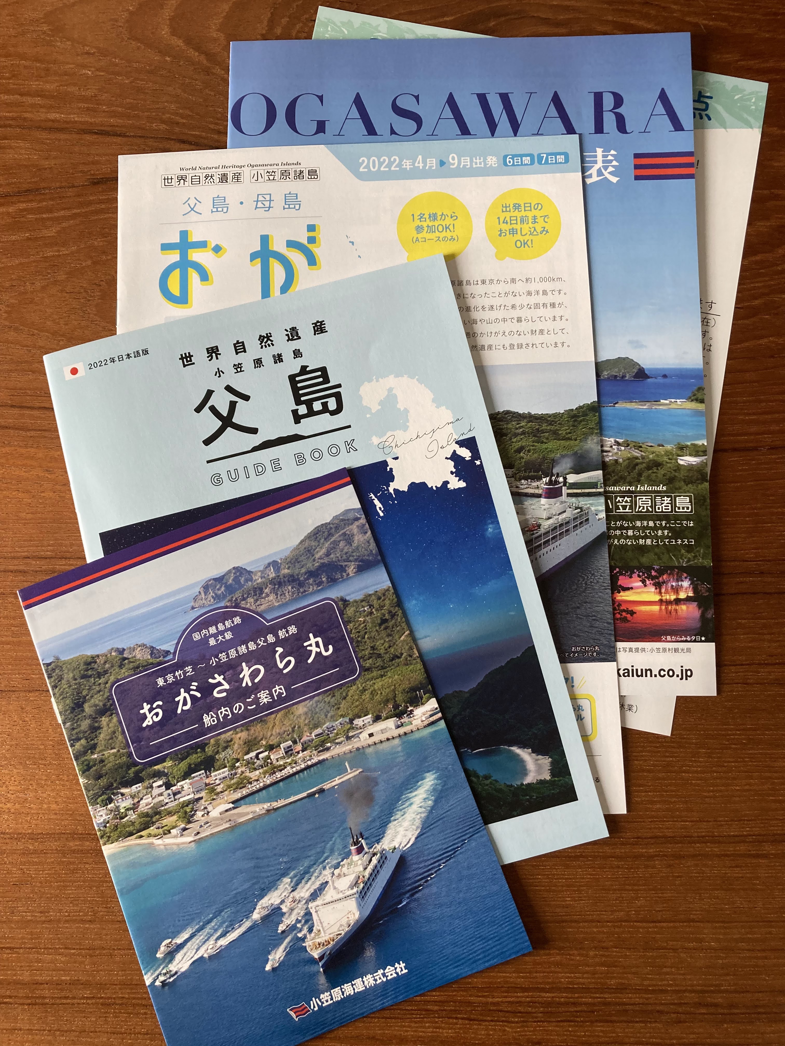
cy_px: 523
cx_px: 392
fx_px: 847
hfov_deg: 49.7
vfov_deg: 63.4
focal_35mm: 28
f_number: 1.8
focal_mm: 3.99
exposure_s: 1/80
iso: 80
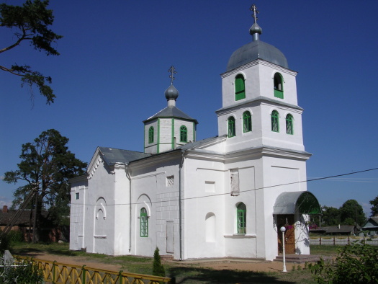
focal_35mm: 38
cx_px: 189
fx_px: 415
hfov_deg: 49.0
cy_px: 142
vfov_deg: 37.7
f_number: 5.6
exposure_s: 1/880
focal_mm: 5.8
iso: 100
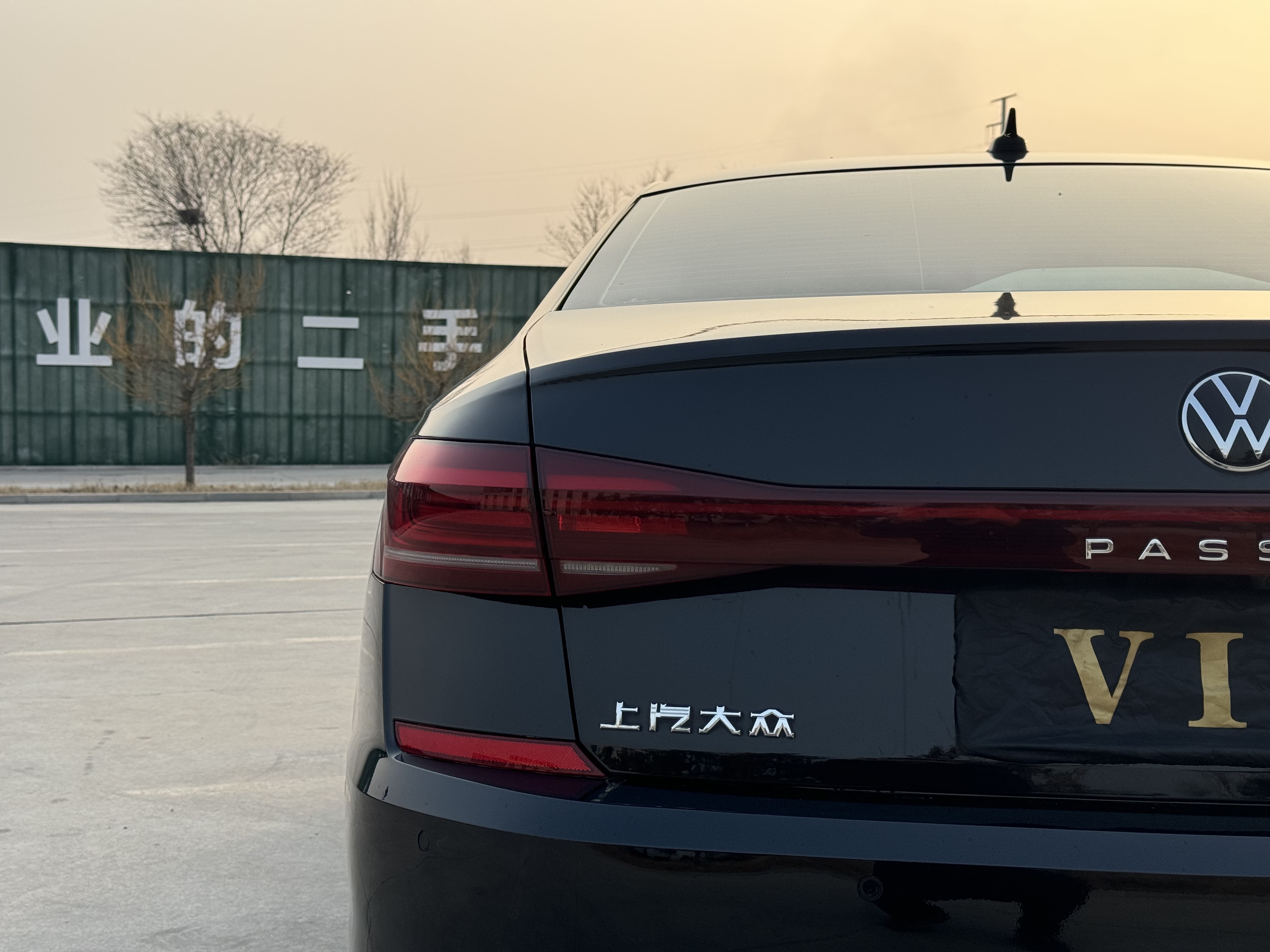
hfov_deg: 39.7
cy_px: 476
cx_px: 635
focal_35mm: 48
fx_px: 1761
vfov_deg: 30.3
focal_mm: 6.76
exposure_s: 1/1869
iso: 64
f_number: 1.78
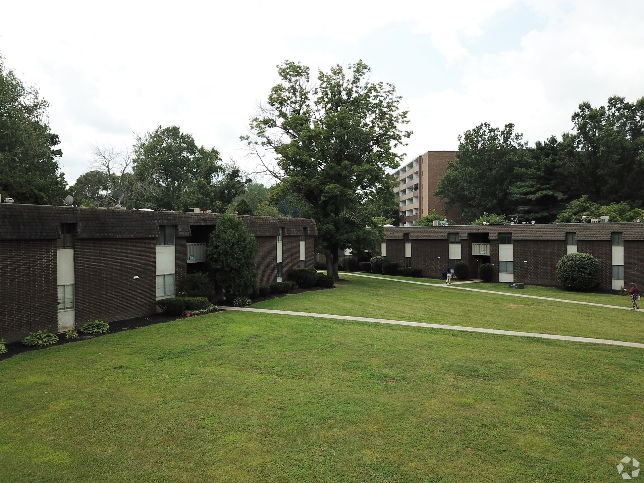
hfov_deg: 67.3
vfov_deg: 53.1
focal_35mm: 26
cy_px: 242
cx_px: 322
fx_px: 484
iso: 100
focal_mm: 4.73
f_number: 2.2
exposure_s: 1/956
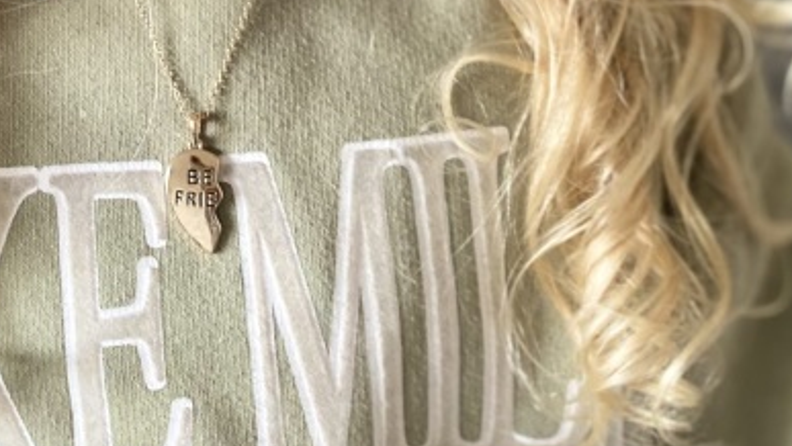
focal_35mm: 78
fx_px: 1639
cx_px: 201
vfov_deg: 13.8
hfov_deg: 26.8
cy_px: -367
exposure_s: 1/60
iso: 160
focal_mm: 4.25
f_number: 1.8
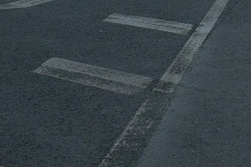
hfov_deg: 15.8
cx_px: 380
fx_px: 829
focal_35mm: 119
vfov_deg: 10.3
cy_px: -197
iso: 320
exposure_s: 1/1300
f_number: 8
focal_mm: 18
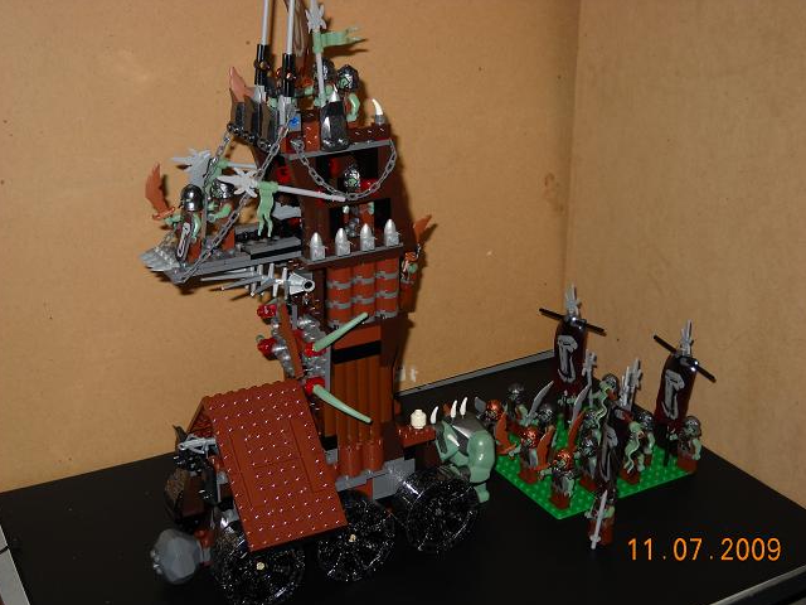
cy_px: 305
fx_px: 1141
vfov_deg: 29.7
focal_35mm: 49
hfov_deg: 38.9
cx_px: 404
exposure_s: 1/30
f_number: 3.3
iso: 64
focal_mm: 7.88
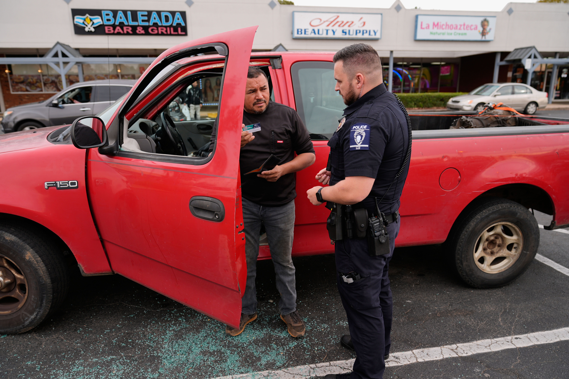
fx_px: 379
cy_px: 190
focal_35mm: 24
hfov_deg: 73.7
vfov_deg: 53.1
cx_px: 284
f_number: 2.8
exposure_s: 1/640
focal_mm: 24
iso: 160
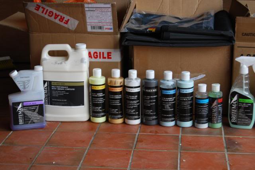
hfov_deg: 26.0
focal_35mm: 78
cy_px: 85
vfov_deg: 17.5
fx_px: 553
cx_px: 128
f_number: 5.6
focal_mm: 52
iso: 200
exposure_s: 1/60
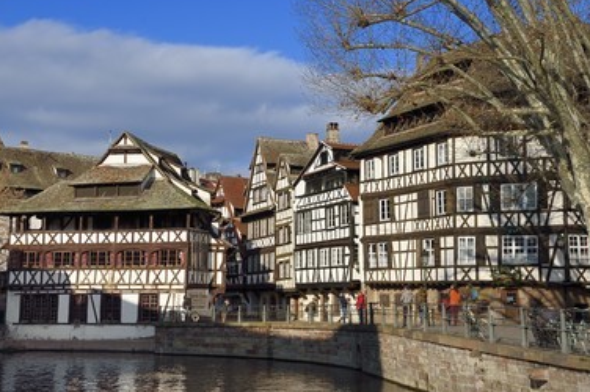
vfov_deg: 24.1
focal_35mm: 56
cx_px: 279
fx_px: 917
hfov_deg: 35.7
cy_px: 196
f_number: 7.1
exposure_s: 1/1250
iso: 200
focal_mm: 50
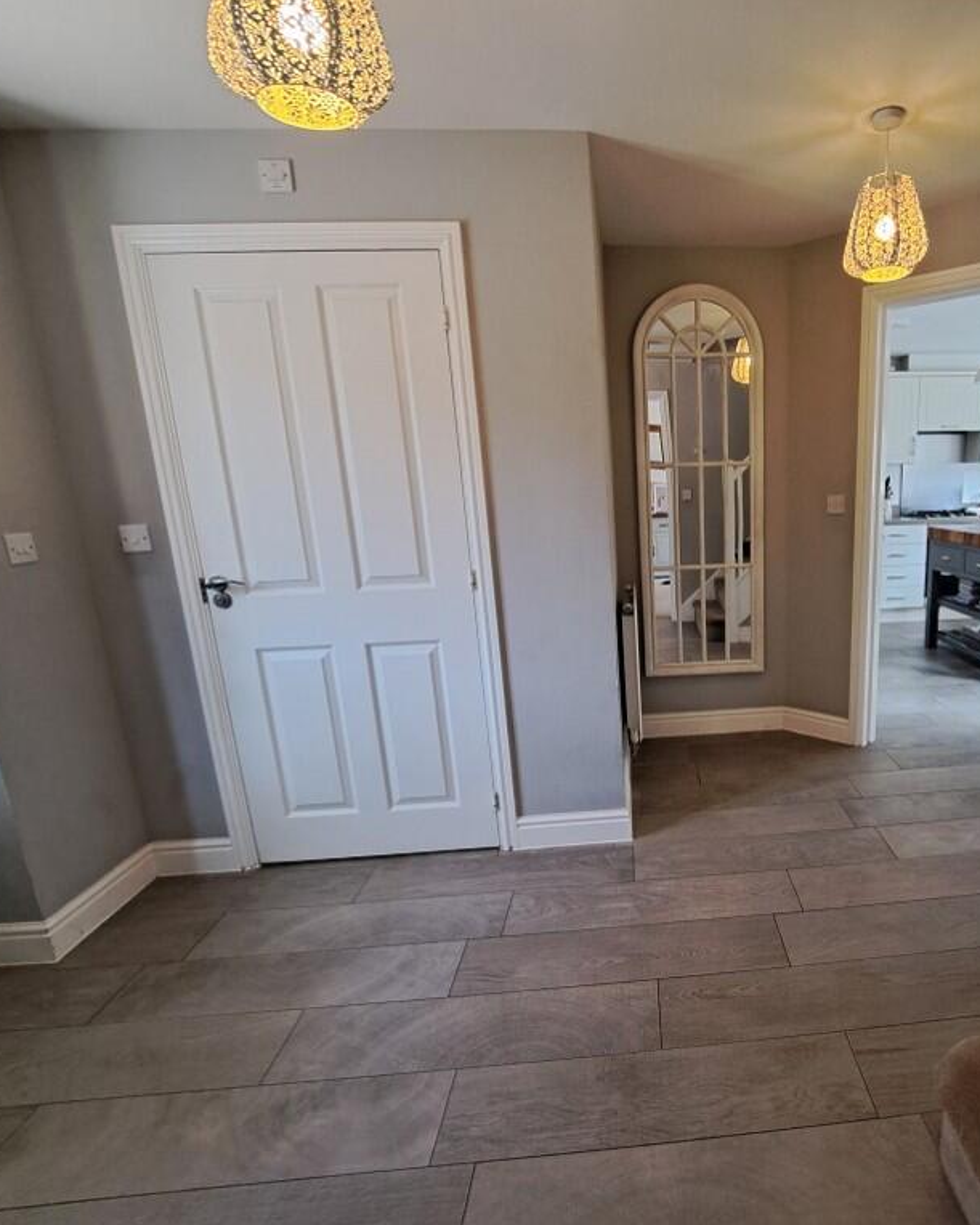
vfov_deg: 89.6
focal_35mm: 17
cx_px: 695
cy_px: 612
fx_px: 616
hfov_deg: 73.3
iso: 250
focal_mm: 1.74
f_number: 2.2
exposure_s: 1/50
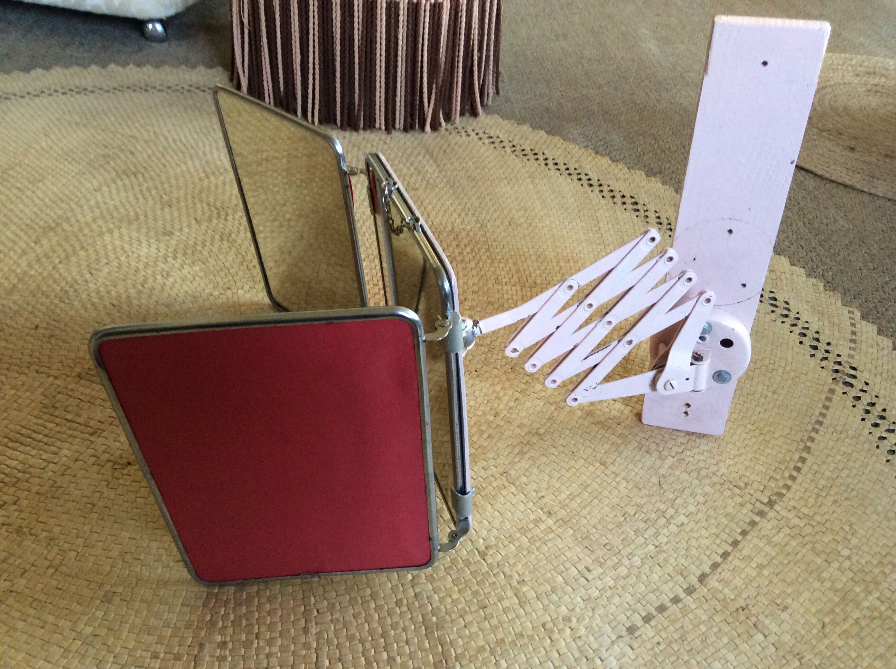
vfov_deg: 44.1
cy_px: 334
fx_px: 827
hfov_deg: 56.9
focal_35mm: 32
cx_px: 448
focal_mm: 3.3
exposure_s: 1/25
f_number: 2.4
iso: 125
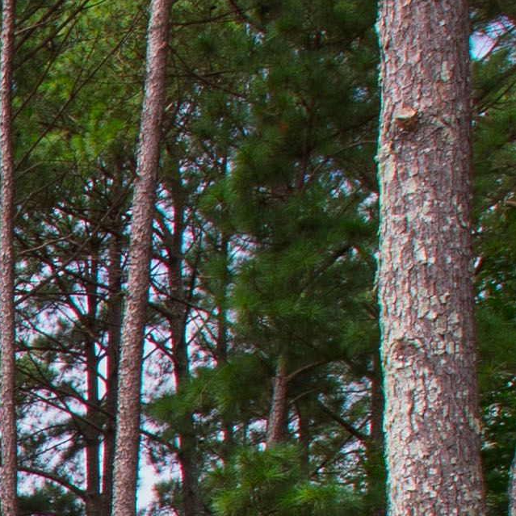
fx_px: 1872
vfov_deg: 13.3
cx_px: -1068
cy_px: 1059
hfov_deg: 10.5
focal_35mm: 111
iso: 100
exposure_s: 1/100
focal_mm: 10
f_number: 8
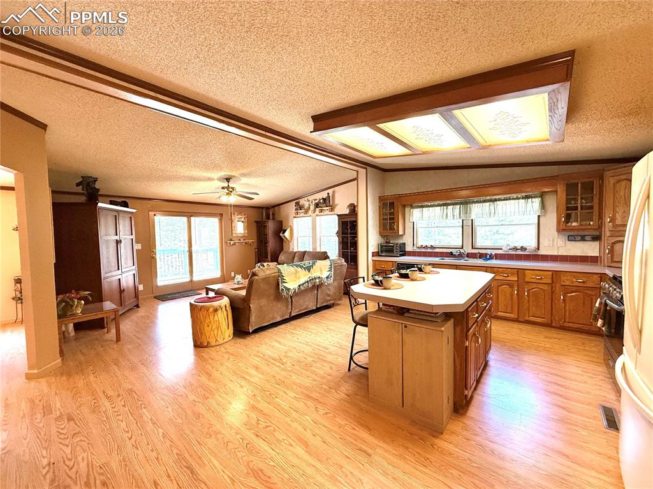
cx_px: 326
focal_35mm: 14
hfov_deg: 102.1
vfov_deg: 85.6
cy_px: 244
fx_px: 264
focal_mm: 2.22
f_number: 2.2
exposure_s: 1/120
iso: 250
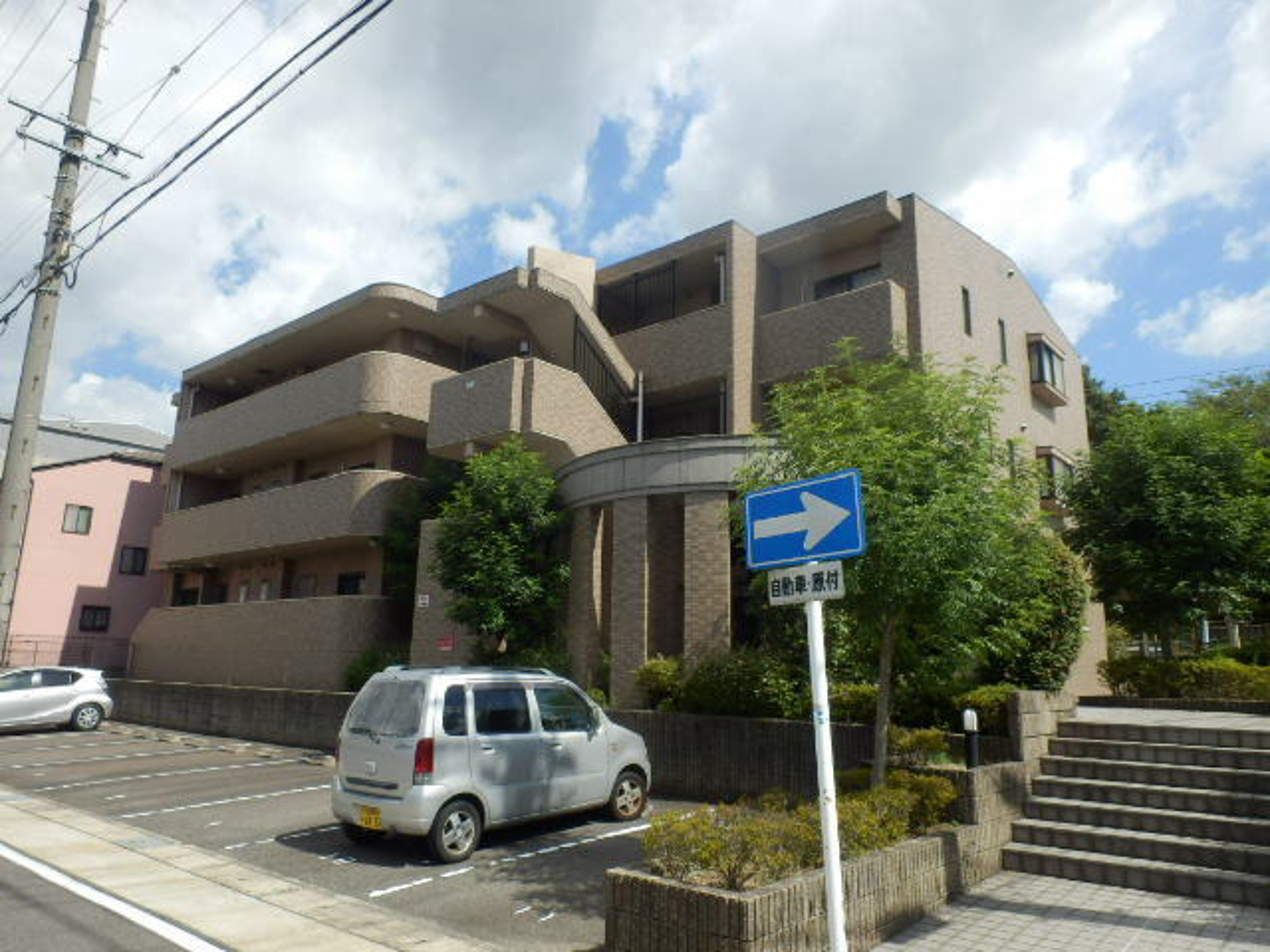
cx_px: 635
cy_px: 476
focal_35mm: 24
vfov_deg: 56.8
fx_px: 881
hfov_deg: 71.6
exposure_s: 1/125
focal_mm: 4.2
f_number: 7.9
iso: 80
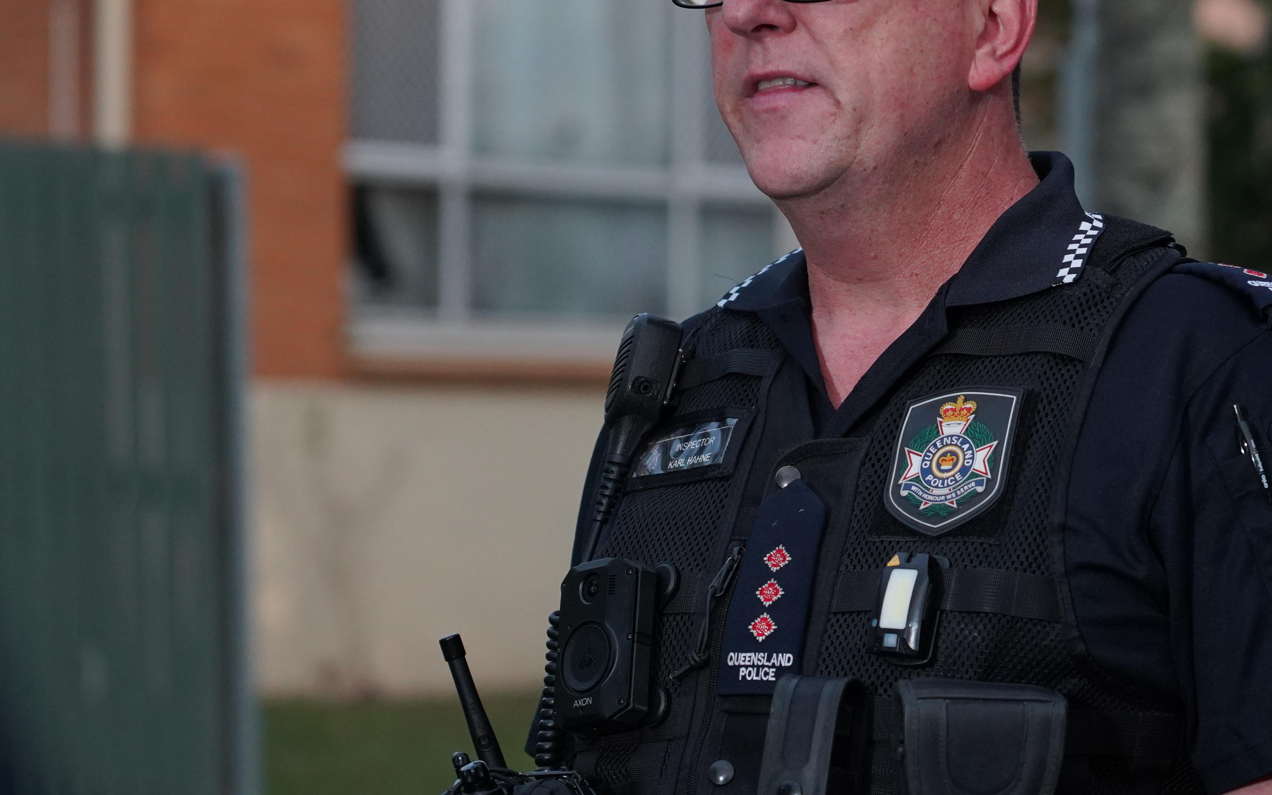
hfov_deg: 12.4
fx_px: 5859
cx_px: 885
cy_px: 275
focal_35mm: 169
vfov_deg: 7.8
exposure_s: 1/640
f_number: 4
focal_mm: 105
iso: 2500
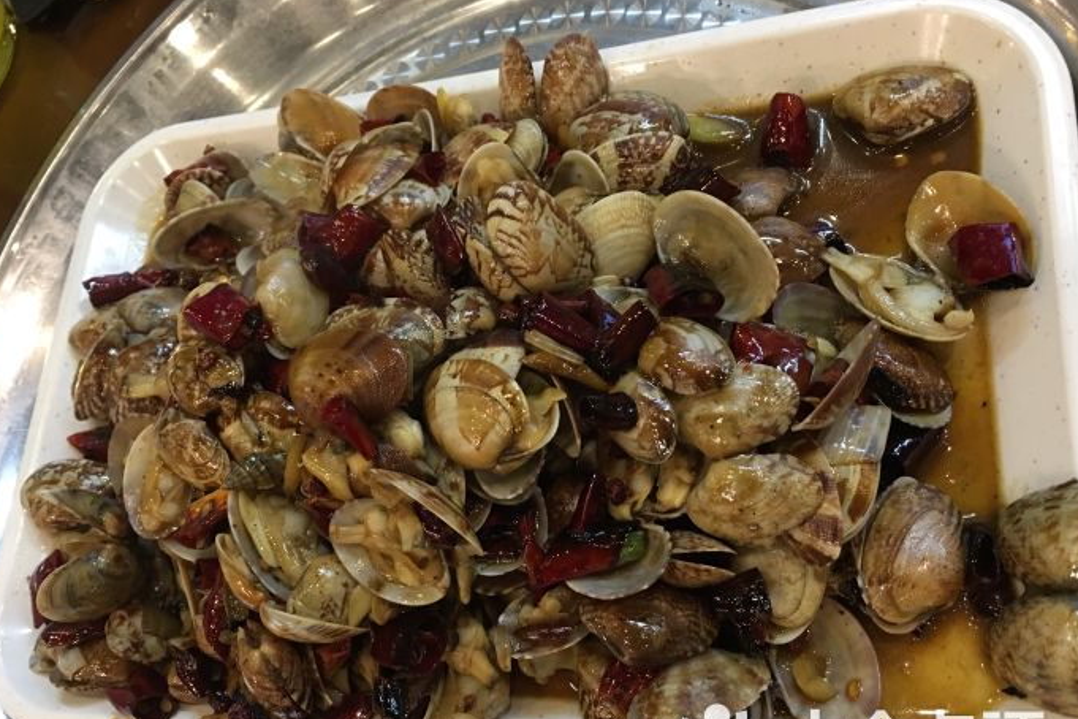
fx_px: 928
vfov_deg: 42.2
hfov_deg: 60.3
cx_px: 532
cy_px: 408
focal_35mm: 31
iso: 100
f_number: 2.2
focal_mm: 4.15
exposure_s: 1/8
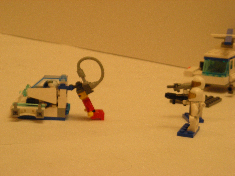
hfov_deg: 17.0
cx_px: 118
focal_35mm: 116
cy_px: 88
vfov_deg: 12.8
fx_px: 787
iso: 200
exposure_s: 1/14
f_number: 5.3
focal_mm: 19.2
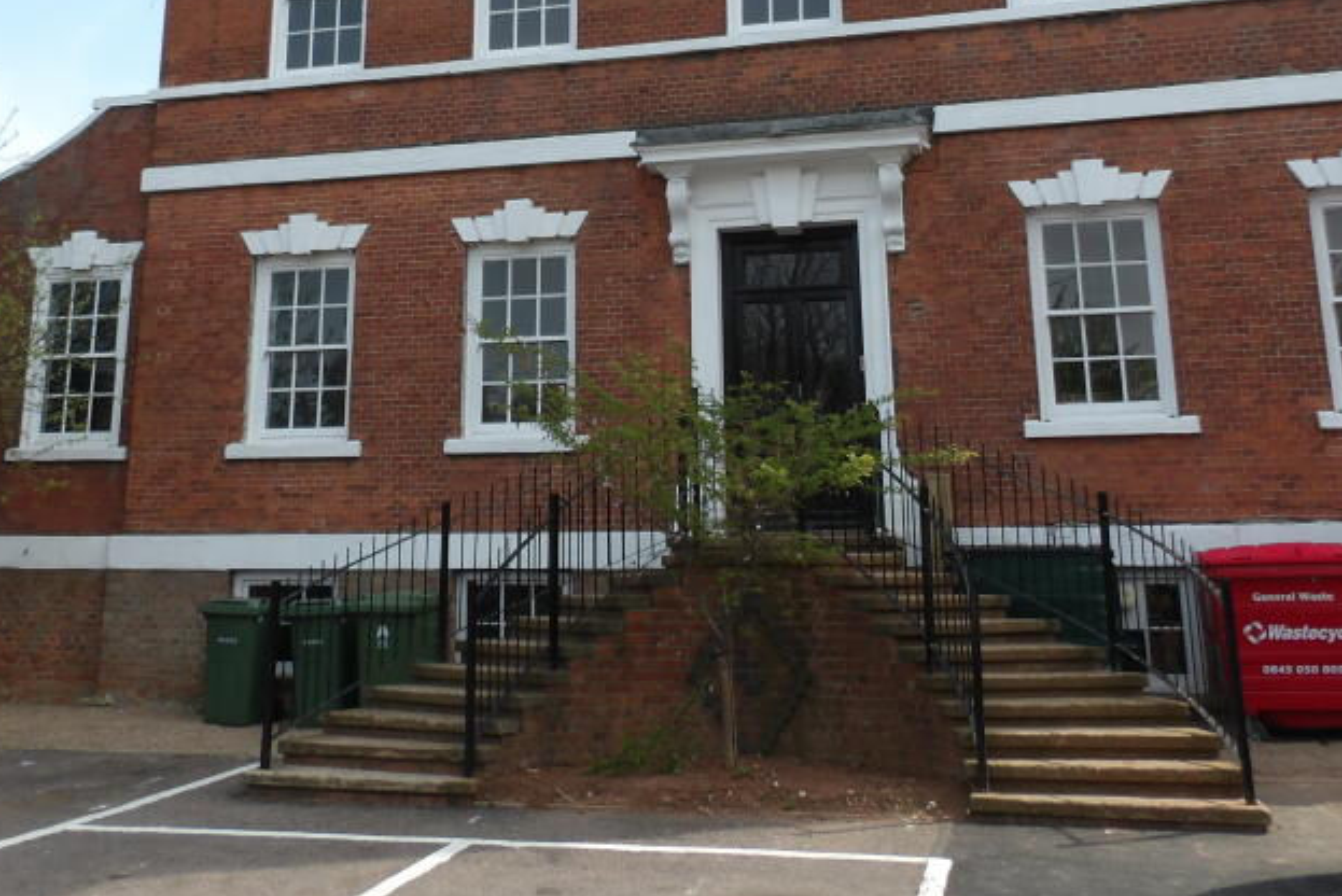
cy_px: 146
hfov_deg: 47.3
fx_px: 1529
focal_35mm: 41
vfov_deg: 31.6
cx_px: 588
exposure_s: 1/426
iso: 100
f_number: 4.1
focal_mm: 4.3
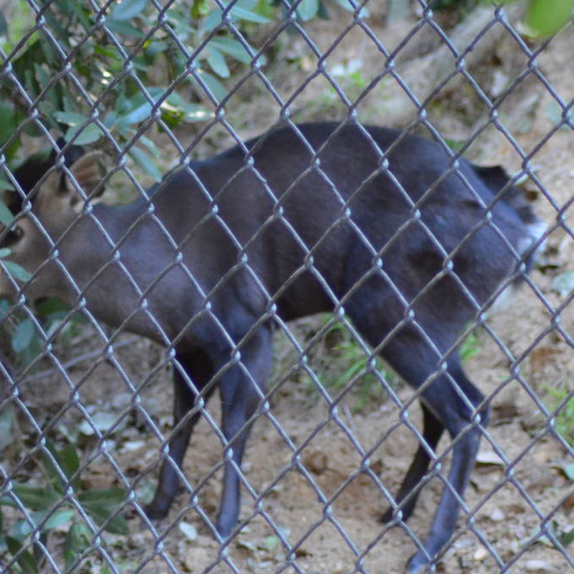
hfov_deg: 8.2
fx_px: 3977
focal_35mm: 212
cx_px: 133
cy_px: 349
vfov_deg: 8.3
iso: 1400
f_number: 4
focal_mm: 70
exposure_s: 1/125
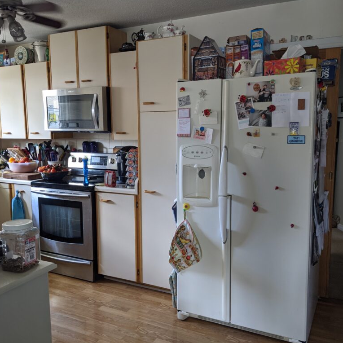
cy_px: 171
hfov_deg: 51.1
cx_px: 161
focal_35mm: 32
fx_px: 359
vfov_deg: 51.1
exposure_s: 1/49.9
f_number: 1.73
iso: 125
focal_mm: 4.38
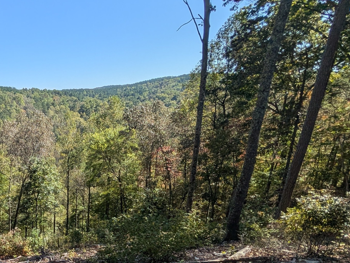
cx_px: 32
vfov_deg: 47.9
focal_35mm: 27
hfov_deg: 56.1
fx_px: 273
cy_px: 218
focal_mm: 2.02
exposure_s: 1/2786
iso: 51
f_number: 1.7
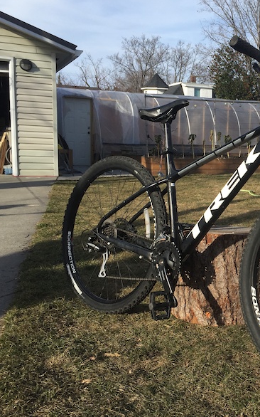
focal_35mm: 42
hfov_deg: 29.0
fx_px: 476
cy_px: 210
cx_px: 244
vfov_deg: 47.2
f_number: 2.2
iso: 32
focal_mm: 4.15
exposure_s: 1/1236
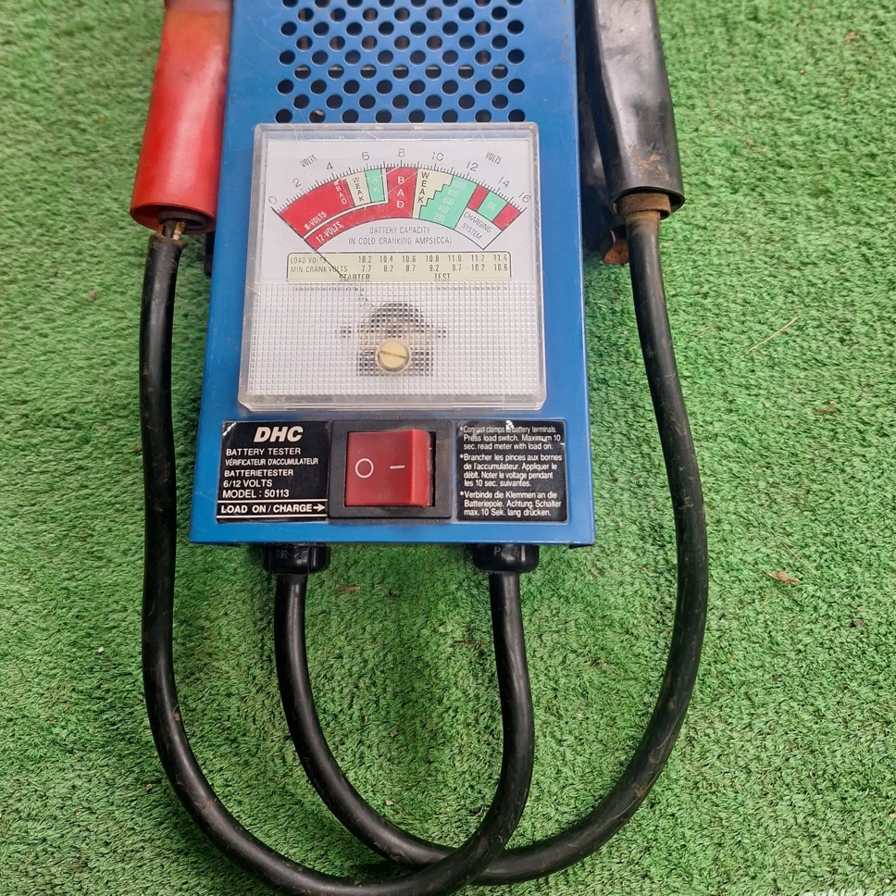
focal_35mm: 28
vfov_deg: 56.0
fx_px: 820
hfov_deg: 57.3
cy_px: 294
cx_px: 444
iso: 200
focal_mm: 5.54
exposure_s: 1/50
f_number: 1.8
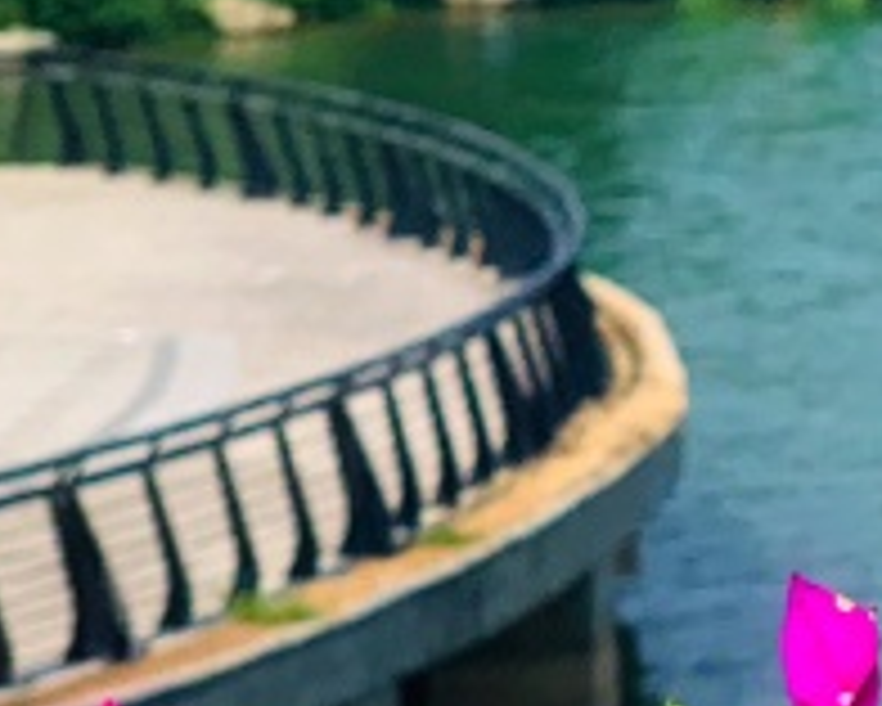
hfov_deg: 6.1
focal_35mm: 310
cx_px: 1858
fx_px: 8096
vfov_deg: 5.0
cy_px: -432
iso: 16
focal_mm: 6
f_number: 2.4
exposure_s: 1/888
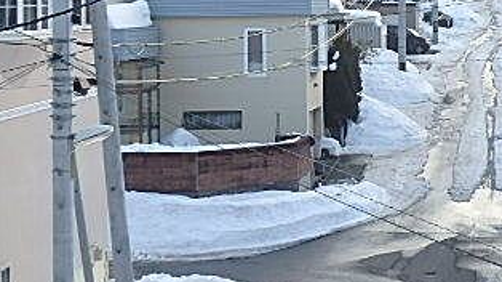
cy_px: -14
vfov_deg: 11.9
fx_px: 1330
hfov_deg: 20.9
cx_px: 456
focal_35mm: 100
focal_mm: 8.1
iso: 125
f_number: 5.2
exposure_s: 1/100
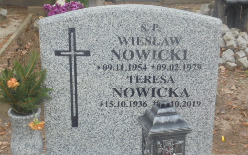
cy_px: 86
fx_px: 466
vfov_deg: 18.9
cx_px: 124
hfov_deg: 29.8
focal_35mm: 69
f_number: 5.6
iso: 250
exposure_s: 1/30
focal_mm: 11.5
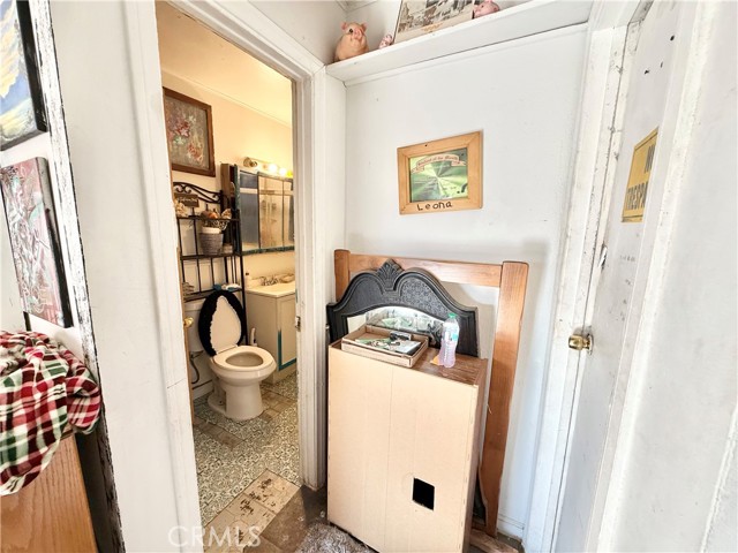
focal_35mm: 14
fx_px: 298
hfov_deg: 102.1
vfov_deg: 85.7
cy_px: 276
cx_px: 369
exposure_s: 1/120
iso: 160
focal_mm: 2.22
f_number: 2.2
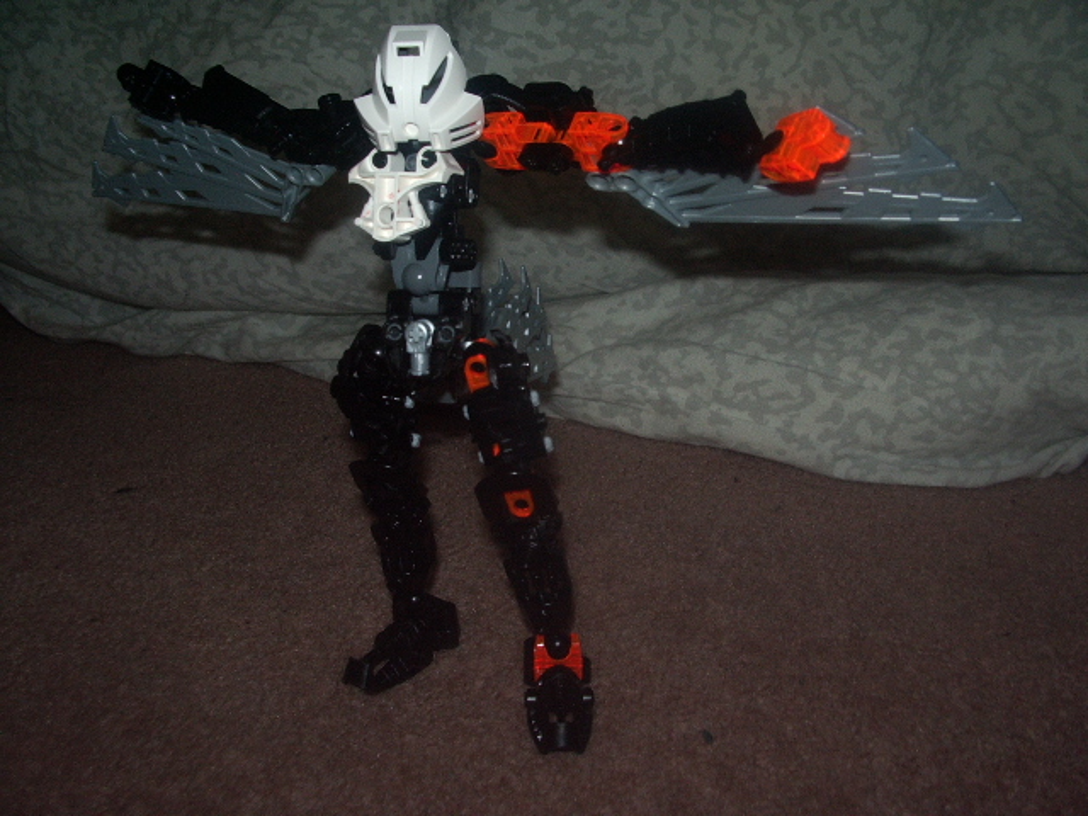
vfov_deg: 40.7
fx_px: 1100
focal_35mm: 35
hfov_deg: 52.6
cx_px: 544
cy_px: 408
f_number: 4.3
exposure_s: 1/40
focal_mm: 5.8
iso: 100
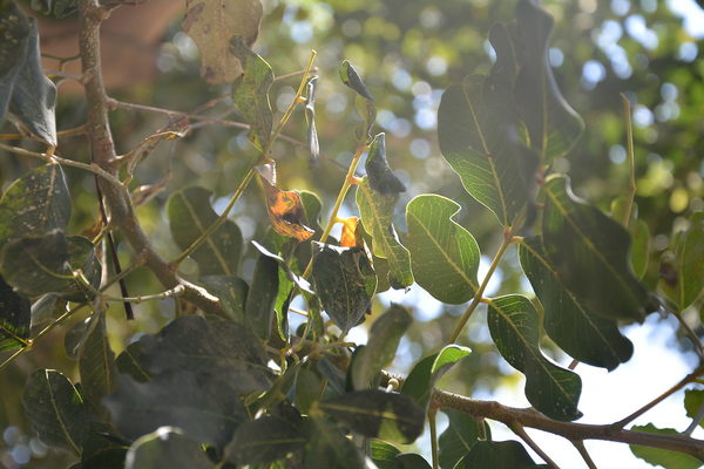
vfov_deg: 15.7
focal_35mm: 87
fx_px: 1701
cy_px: 234
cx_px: 352
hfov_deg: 23.4
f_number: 5
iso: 100
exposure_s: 1/100
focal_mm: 58
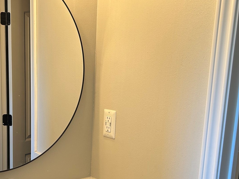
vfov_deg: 29.3
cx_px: 79
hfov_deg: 38.5
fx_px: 338
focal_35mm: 49
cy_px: 130
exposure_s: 1/60
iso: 100
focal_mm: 5.7
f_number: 1.5
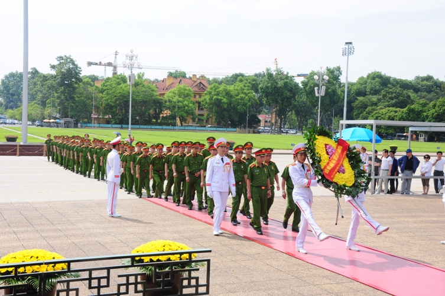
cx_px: 222
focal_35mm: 48
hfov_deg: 41.2
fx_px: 593
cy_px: 148
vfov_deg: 28.0
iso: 250
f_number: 14
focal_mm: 32
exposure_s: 1/125
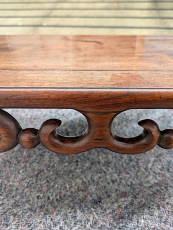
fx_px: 160
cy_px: 115
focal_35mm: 24
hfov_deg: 56.9
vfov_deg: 71.5
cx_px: 86
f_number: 1.85
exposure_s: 1/84.1
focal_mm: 6.81
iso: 45
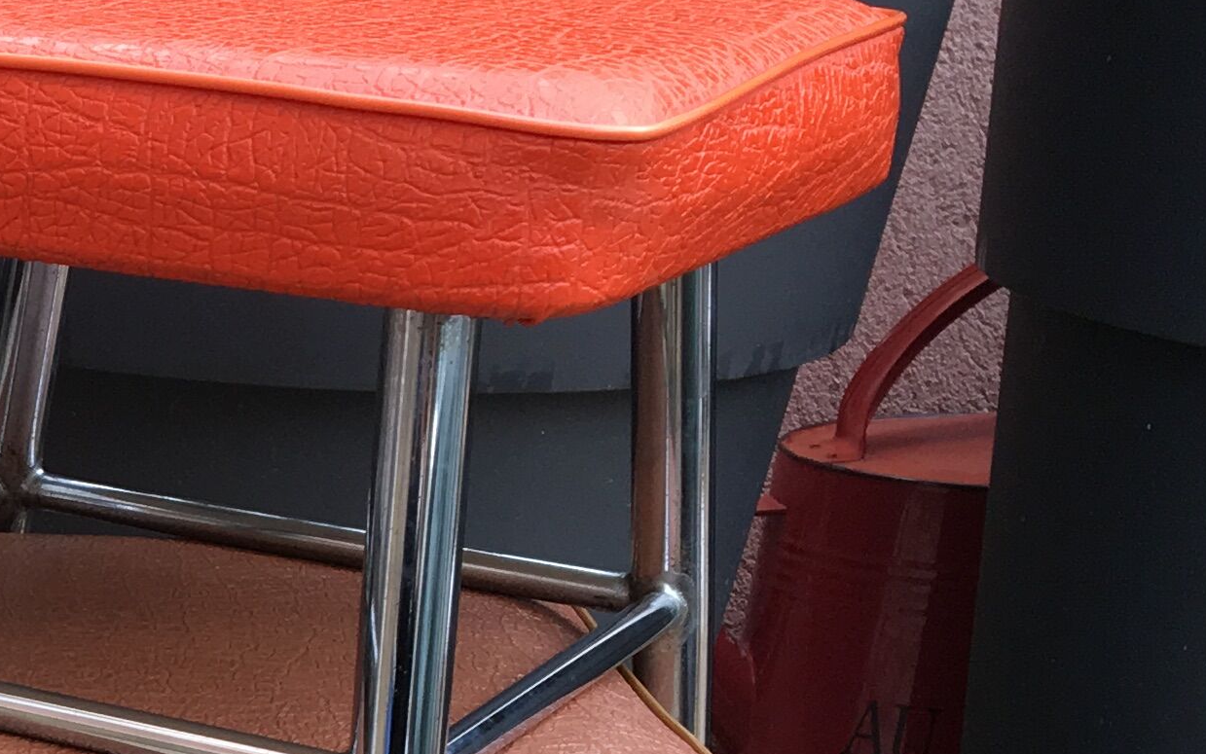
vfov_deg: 12.5
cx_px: -494
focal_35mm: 100
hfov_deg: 18.8
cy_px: 1119
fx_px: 3287
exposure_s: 1/100
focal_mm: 4.15
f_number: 2.2
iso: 32
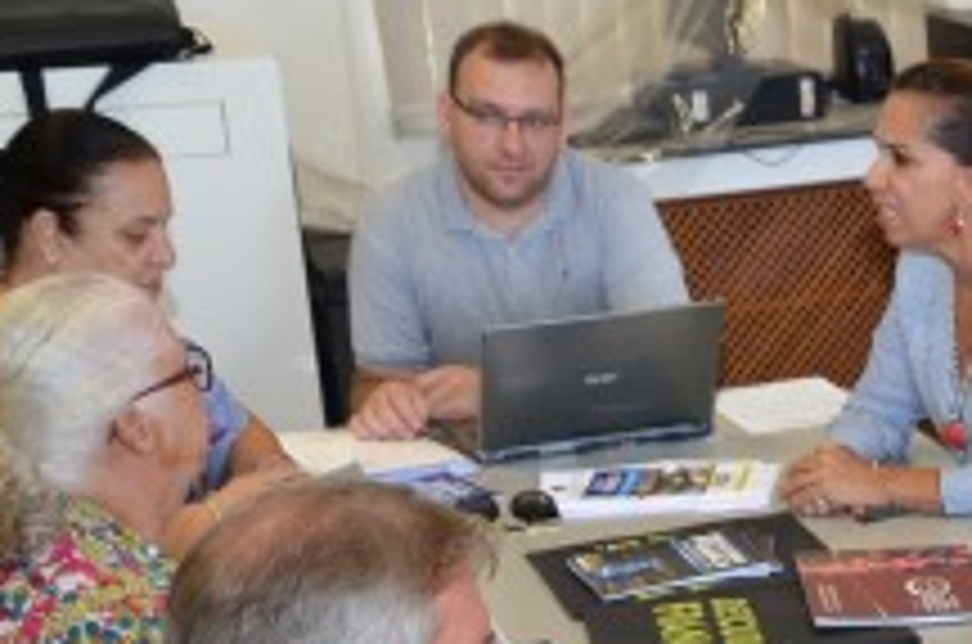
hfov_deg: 17.1
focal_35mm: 111
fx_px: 2990
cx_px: 1348
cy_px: 775
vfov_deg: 12.0
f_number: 4
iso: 500
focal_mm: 22
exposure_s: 1/60
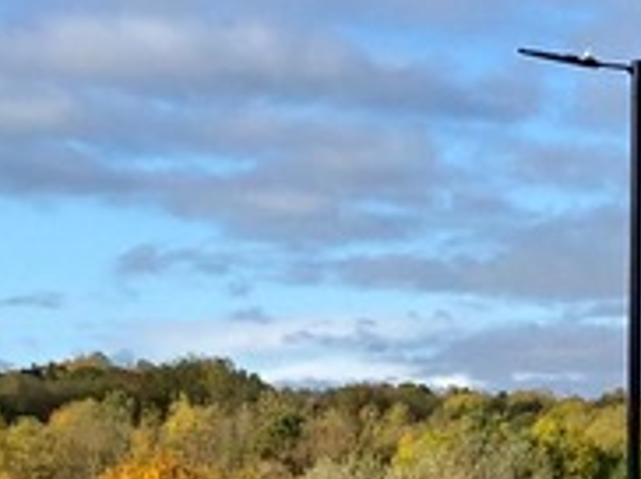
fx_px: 3643
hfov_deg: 9.9
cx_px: 764
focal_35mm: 197
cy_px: 490
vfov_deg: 7.5
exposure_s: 1/1656
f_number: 1.8
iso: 20
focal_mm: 3.99
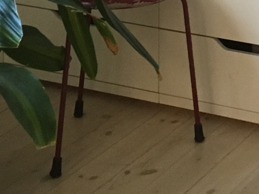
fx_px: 973
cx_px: 316
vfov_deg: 10.6
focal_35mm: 130
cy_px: -171
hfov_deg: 14.6
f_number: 2.2
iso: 160
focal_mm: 4.15
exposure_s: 1/33
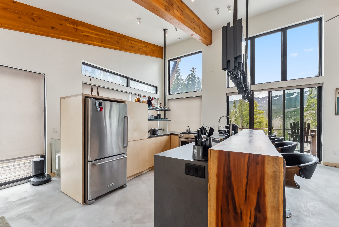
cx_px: 170
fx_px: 132
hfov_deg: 104.2
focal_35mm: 14
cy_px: 114
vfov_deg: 81.3
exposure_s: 1/100
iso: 800
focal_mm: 14
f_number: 8
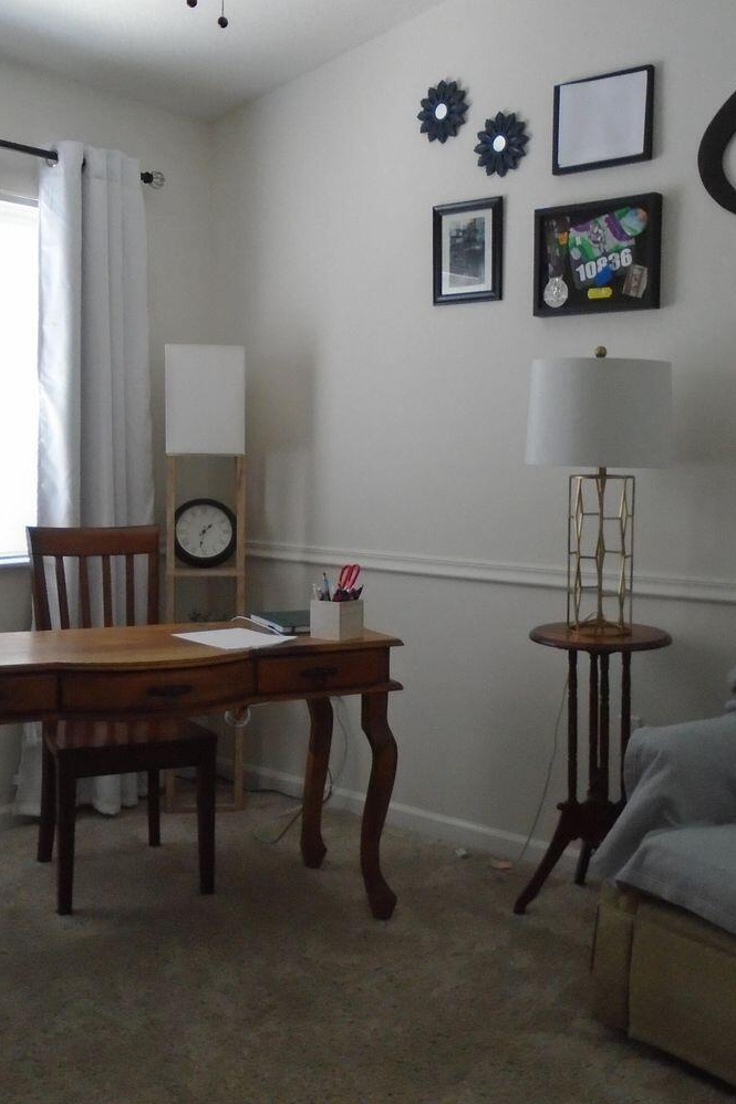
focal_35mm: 37
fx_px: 1135
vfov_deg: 51.9
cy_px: 549
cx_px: 379
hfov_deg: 35.9
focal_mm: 4.6
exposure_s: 1/30
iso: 400
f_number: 3.2
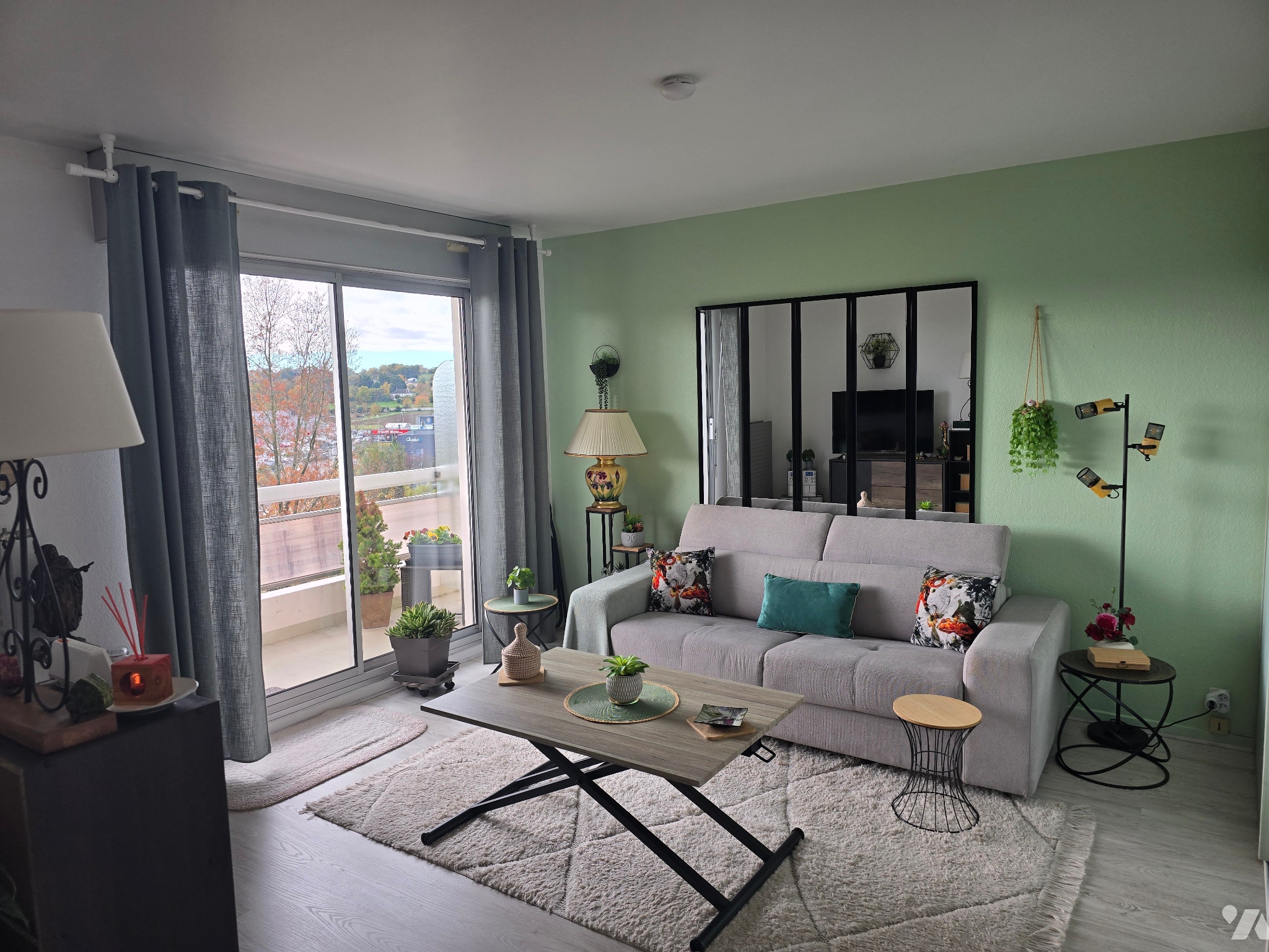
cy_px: 476
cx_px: 634
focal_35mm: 23
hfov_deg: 73.9
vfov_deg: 58.9
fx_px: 843
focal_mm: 6.3
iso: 40
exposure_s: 1/180
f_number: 1.7
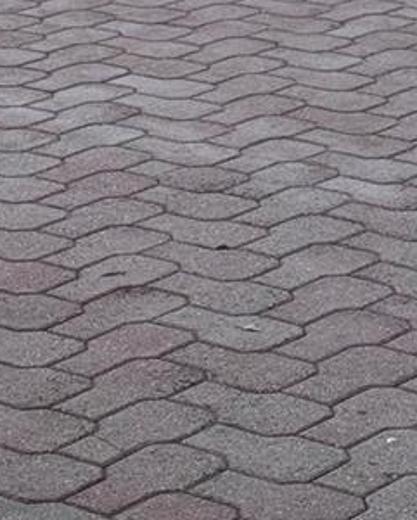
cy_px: -377
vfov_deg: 9.8
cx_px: 452
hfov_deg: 8.2
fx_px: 2883
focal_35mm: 187
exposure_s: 1/425
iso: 80
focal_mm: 6.76
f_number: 1.78
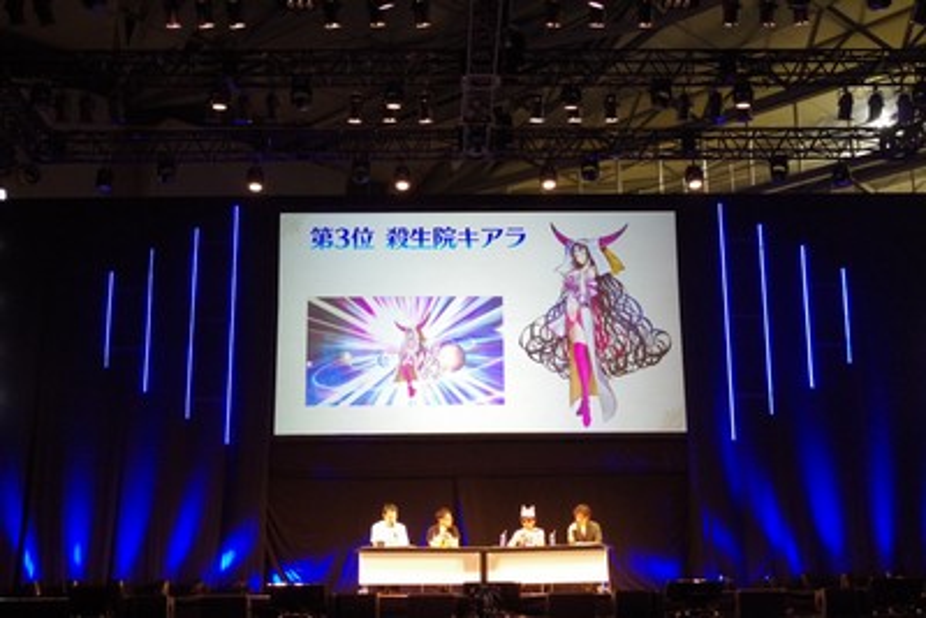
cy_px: 309
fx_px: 1235
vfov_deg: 28.1
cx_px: 463
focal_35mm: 48
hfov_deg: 41.1
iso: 3200
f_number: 7.1
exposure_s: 1/60
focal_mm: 32
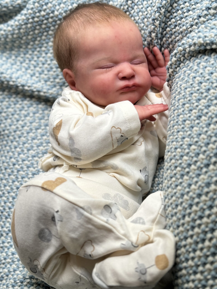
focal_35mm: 48
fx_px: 401
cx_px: 108
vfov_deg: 39.7
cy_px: 144
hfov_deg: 30.3
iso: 100
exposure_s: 1/106
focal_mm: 6.76
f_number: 1.78
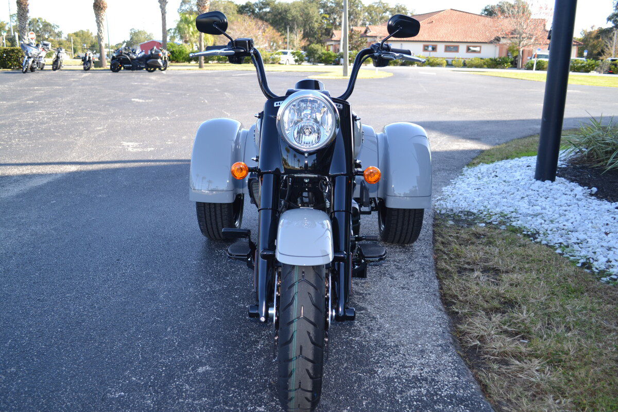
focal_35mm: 30
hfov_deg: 61.9
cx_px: 309
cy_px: 206
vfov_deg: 43.6
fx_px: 515
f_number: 4
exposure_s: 1/125
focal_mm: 20
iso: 100
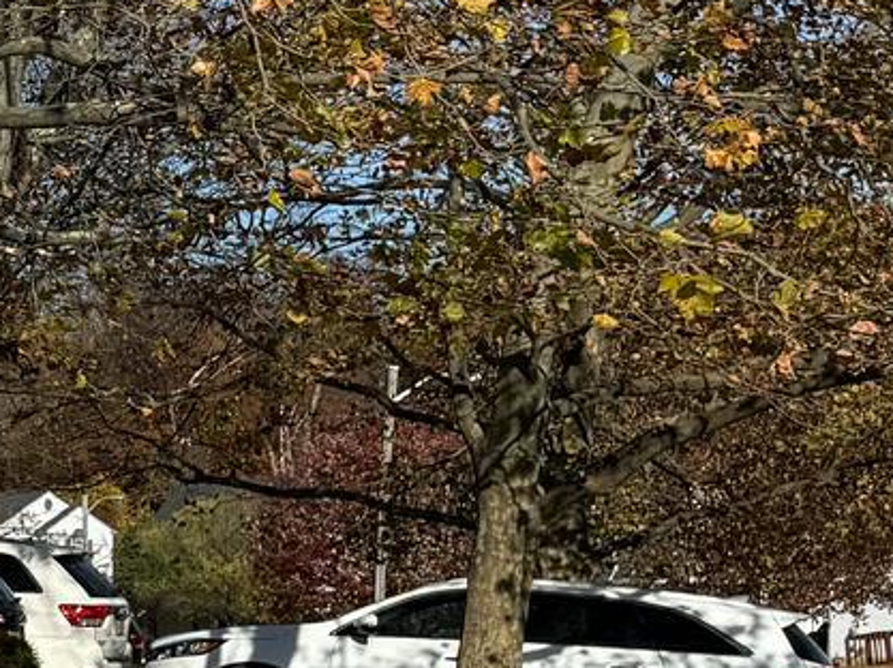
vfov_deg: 12.4
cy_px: 623
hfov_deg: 12.7
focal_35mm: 118
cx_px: -1283
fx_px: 3041
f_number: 1.78
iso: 80
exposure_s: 1/6410
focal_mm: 6.76
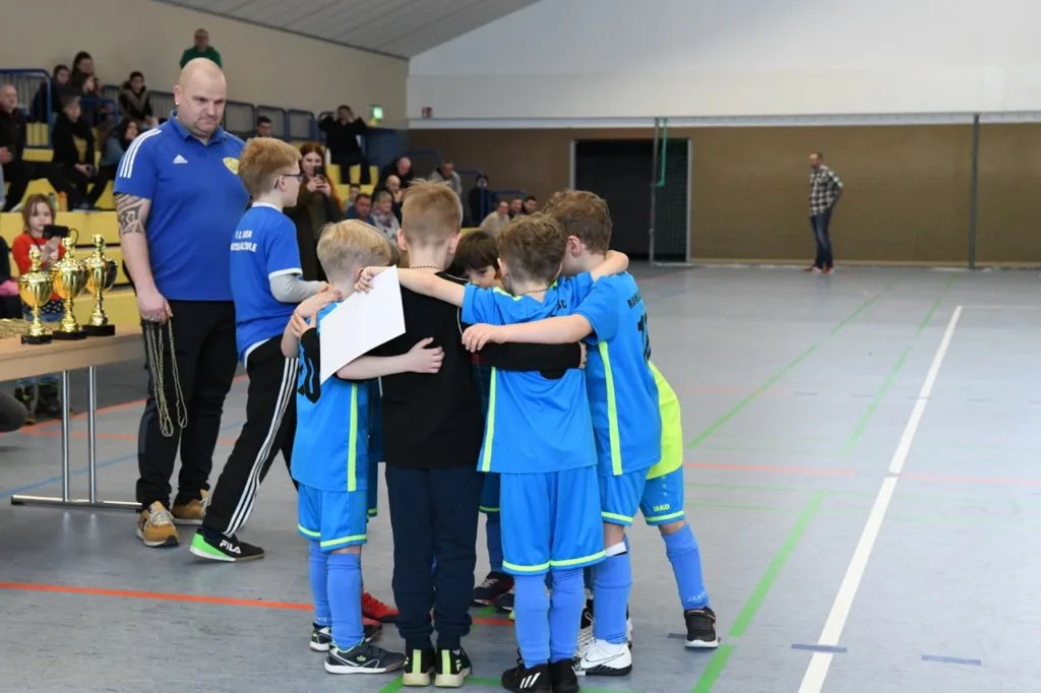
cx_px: 520
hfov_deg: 34.5
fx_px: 1677
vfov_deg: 23.4
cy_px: 346
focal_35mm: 58
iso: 8000
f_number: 5.6
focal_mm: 58
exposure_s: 1/500
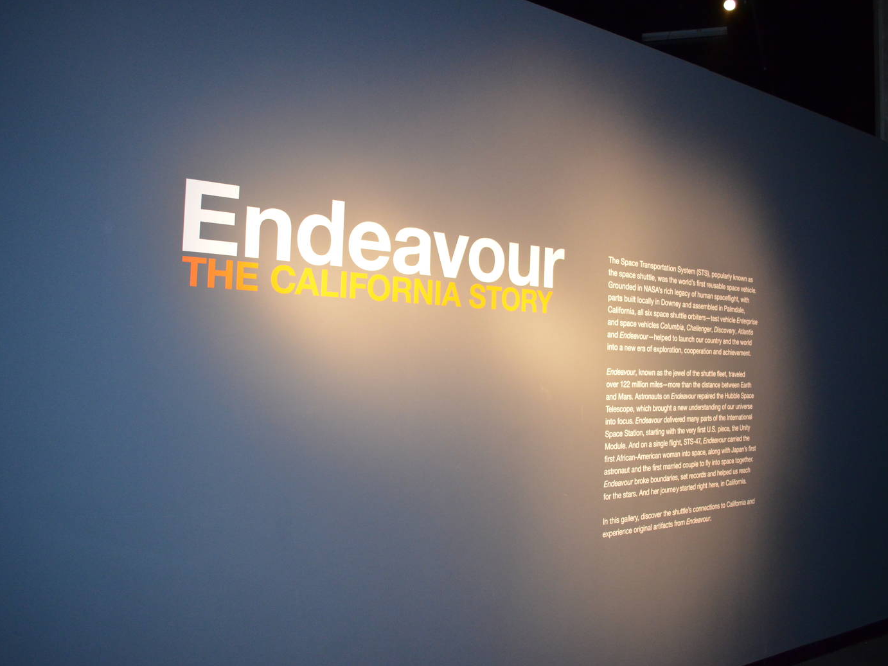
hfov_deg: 59.8
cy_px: 334
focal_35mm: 30
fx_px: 769
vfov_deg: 46.8
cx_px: 492
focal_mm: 18
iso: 1600
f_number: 3.5
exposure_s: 1/60
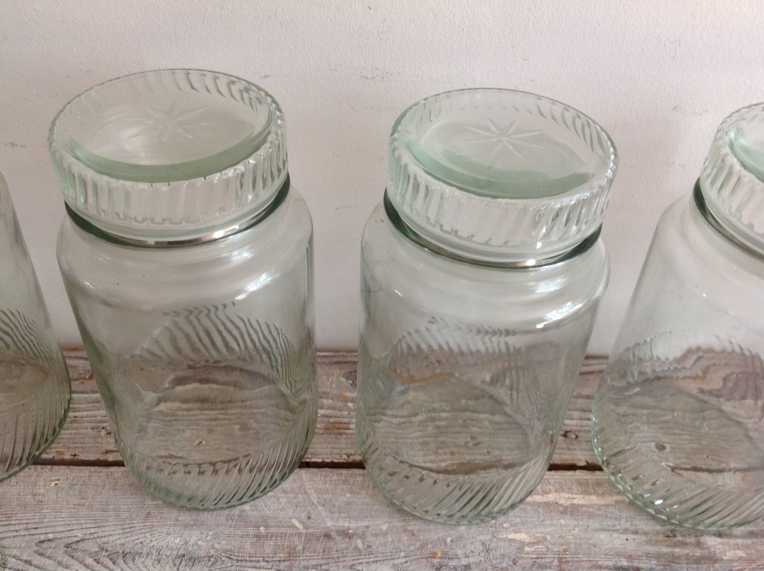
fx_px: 771
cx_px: 382
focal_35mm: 35
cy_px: 286
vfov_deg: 40.6
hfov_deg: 52.7
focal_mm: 4.28
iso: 64
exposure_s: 1/15
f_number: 2.4
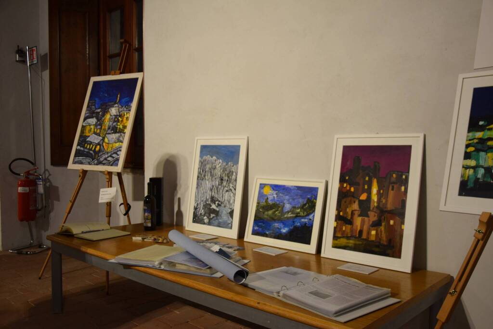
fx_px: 452
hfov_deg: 57.2
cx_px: 246
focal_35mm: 33
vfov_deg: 40.0
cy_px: 164
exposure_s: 1/60
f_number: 3.8
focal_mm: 22
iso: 1000
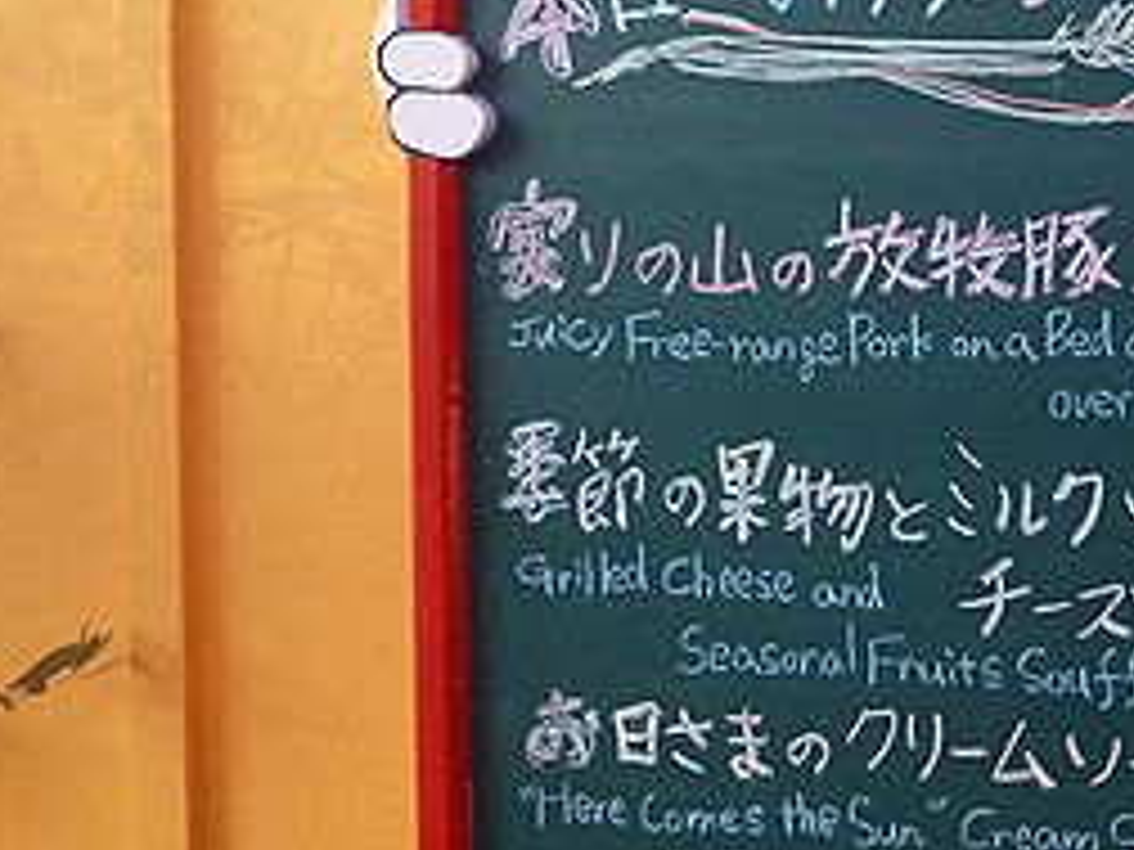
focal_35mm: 61
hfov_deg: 30.5
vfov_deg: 23.6
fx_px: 1998
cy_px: 139
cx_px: 976
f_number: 2.5
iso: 250
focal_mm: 4.3
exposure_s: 1/60
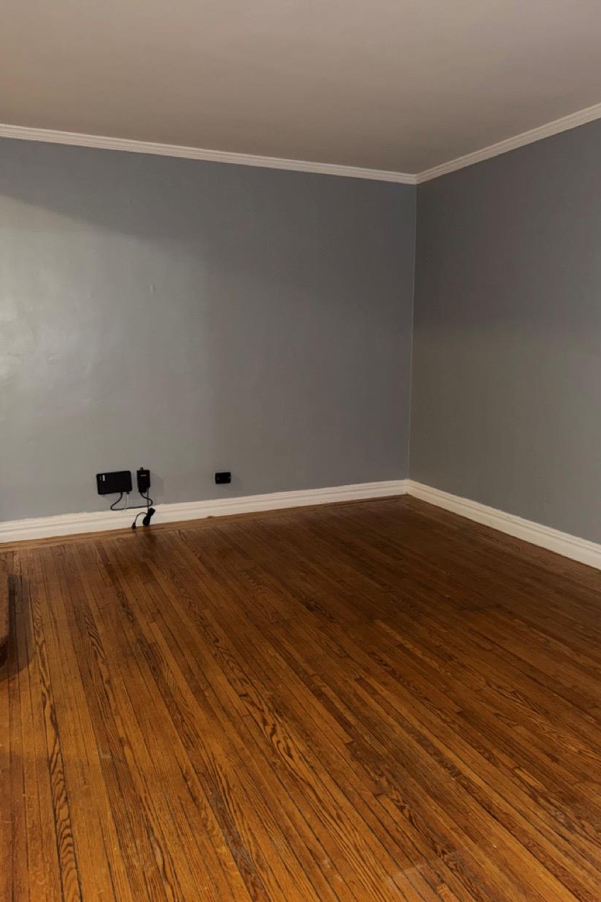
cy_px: 464
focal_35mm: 26
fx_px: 651
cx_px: 333
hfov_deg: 49.5
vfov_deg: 69.4
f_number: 1.78
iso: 200
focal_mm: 6.76
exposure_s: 1/8
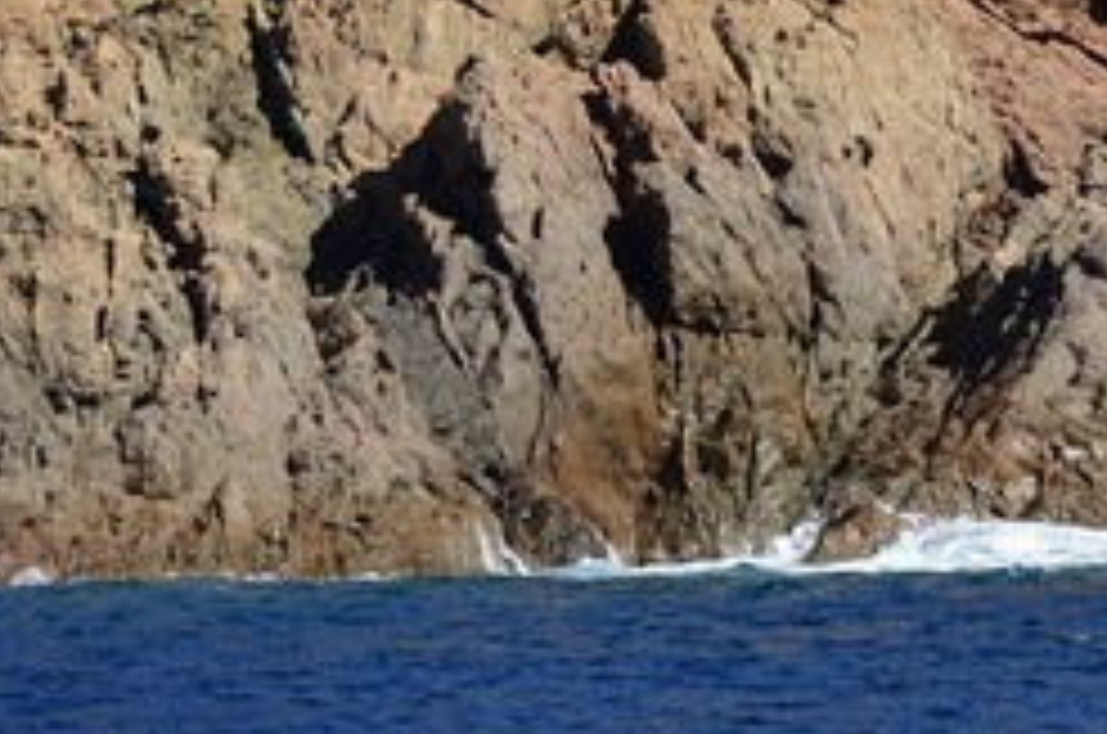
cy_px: -1265
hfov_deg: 2.6
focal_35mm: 782
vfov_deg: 1.7
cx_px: 3492
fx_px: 24000
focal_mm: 120
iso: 400
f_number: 7.1
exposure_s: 1/800
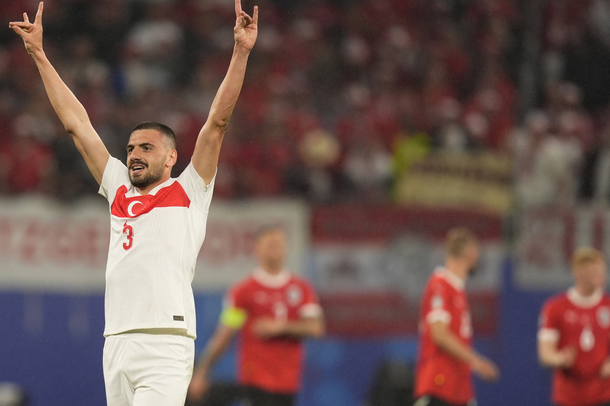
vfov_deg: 3.1
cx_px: 311
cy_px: 203
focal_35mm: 450
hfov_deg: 4.6
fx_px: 7623
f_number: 2.8
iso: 1600
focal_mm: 400
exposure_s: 1/1600
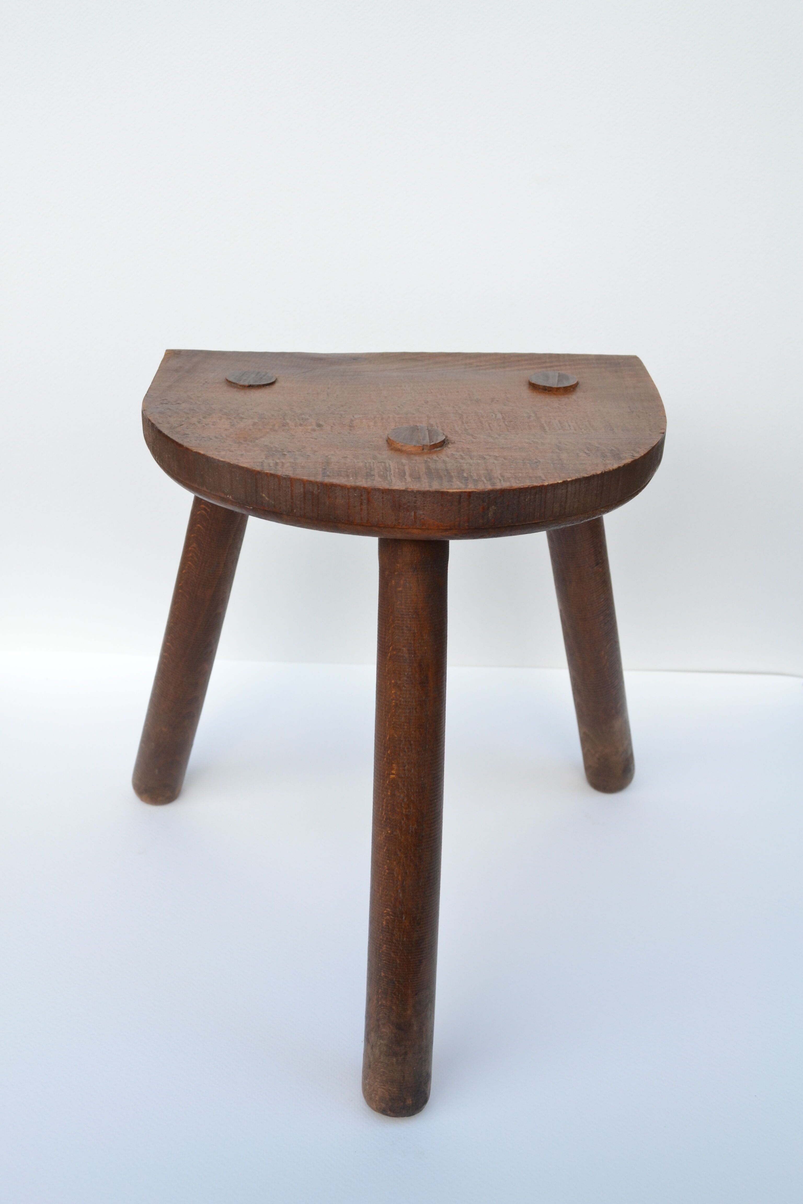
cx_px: 402
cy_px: 602
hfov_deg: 36.9
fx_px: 1204
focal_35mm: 36
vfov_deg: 53.1
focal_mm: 24
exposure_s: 1/160
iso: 400
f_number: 6.3
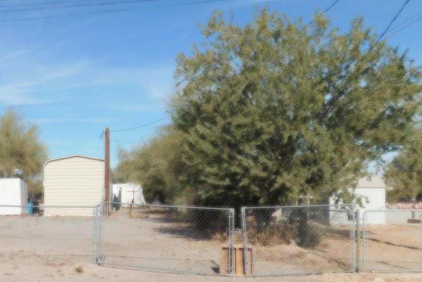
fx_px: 481
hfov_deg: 44.7
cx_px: 74
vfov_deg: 32.2
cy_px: 197
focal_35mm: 41
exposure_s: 1/800
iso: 125
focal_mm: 4
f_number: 6
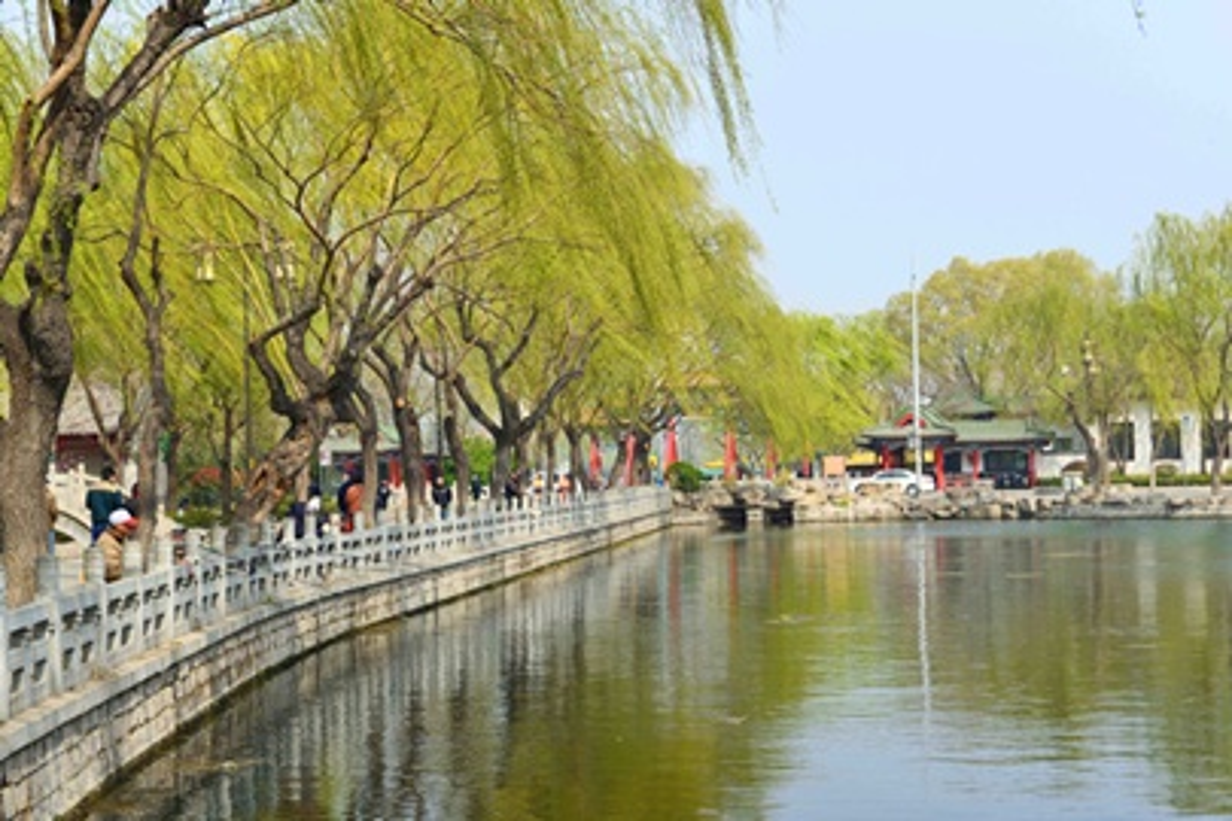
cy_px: 410
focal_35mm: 70
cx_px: 616
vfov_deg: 19.5
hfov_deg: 28.8
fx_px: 2395
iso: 200
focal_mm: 70
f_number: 11
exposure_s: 1/200
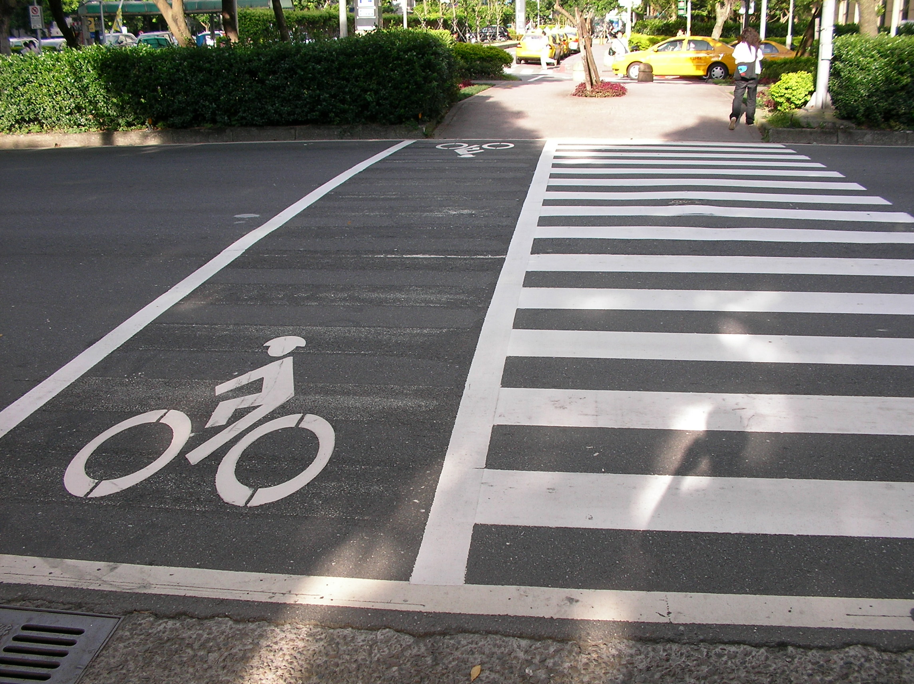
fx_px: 1003
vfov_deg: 37.7
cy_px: 342
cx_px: 457
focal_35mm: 38
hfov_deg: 49.0
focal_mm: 5.8
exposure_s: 1/215
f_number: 3.5
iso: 50
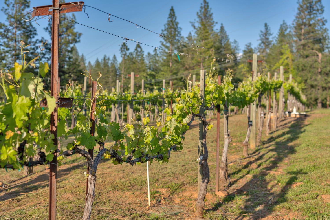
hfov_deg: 38.2
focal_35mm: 52
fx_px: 477
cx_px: 165
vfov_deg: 26.0
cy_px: 110
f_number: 5
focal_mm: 52
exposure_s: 1/400
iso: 100
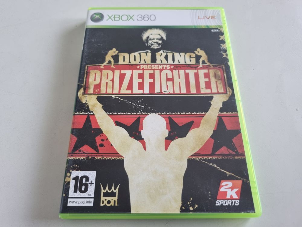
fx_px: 227
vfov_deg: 53.1
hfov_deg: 67.3
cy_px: 114
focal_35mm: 26
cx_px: 151
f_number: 1.8
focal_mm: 5.4
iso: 200
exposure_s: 1/100
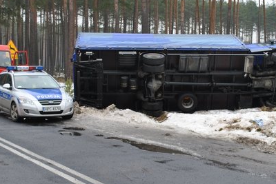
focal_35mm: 71
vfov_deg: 19.2
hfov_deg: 28.4
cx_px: 168
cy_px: 107
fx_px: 543
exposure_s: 1/125
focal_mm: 29
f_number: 5.6
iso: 200
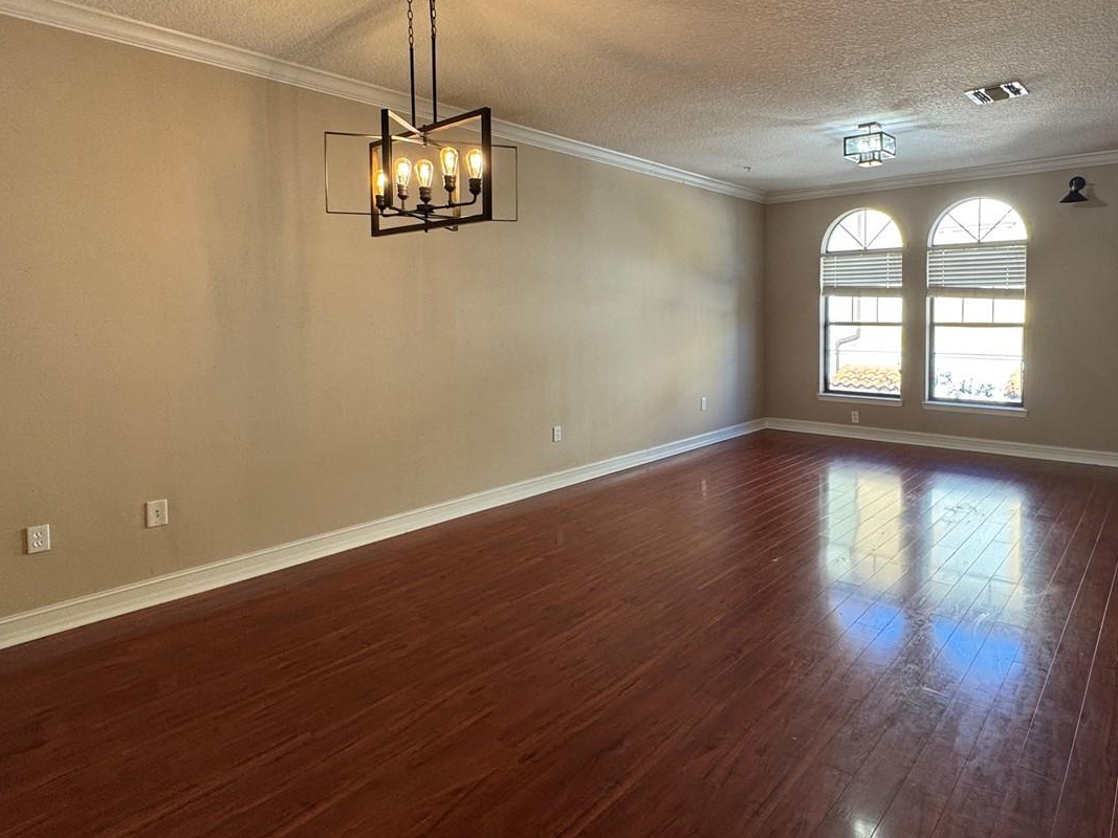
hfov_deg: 78.0
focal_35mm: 21
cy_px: 348
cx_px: 676
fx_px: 678
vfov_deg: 63.0
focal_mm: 2.22
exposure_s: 1/120
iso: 125
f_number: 2.2
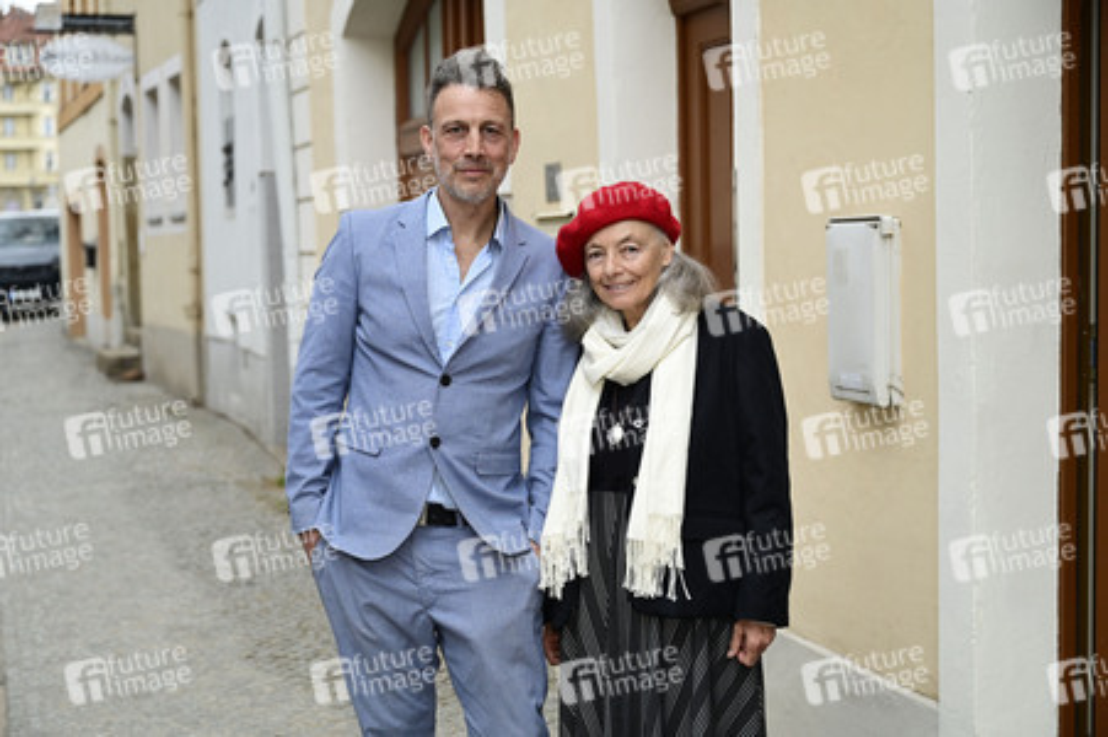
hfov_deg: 36.3
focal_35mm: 55
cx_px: 554
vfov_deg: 24.6
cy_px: 368
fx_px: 1691
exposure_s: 1/200
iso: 640
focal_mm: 55
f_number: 3.5
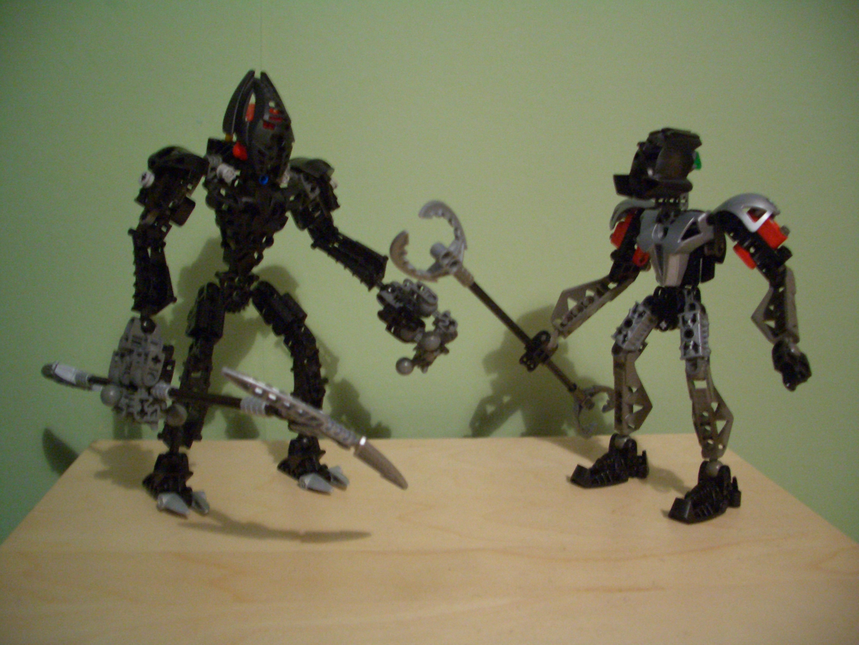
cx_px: 430
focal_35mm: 35
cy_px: 322
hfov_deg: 52.6
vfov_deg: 40.7
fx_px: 869
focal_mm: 5.8
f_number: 2.6
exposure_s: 1/8
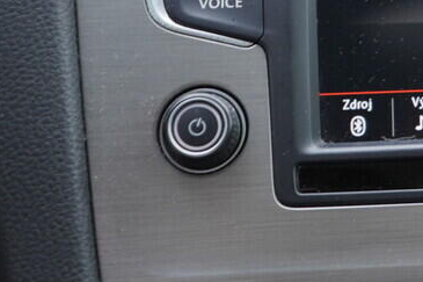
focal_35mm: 101
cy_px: -60
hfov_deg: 18.8
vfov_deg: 13.2
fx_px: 1186
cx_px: 552
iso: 200
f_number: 2.8
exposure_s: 1/40
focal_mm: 24
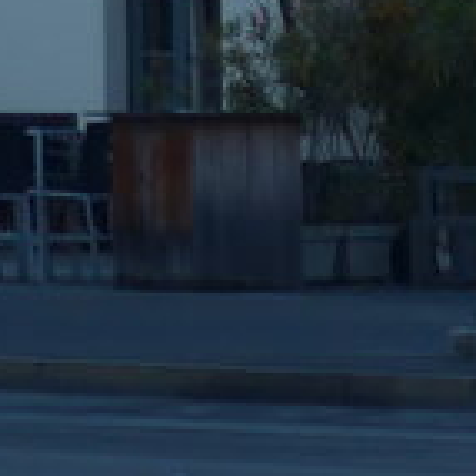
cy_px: -599
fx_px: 6830
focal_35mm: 439
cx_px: -1272
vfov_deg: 3.9
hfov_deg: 3.8
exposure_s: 1/250
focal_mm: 12
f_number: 3.5
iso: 80
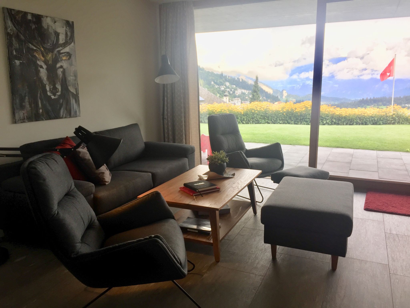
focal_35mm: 29
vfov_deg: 48.2
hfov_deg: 61.7
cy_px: 154
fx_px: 343
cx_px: 205
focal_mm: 4.15
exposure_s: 1/175
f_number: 2.2
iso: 32
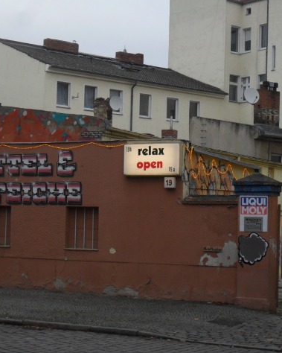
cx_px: 164
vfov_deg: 23.0
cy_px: 177
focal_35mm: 83
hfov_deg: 18.5
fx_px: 866
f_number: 5.6
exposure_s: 1/60
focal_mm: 11.2
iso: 100
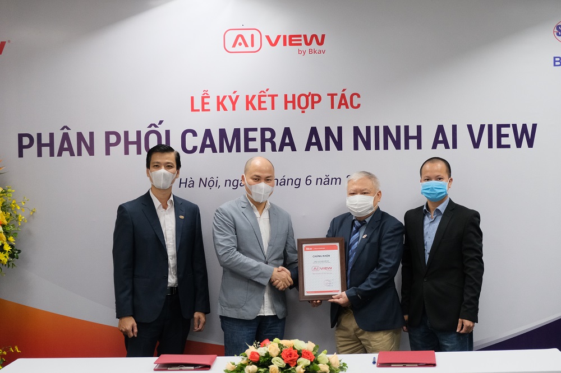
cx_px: 280
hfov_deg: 29.3
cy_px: 186
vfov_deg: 19.7
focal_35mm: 69
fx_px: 1075
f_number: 4
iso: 2500
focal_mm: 46.3
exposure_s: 1/160
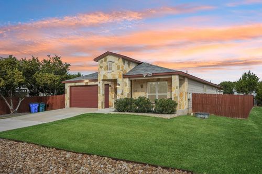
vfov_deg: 45.6
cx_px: 131
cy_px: 87
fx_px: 207
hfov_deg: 64.6
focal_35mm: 28
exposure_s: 1/1600
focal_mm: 19
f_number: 8
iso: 400
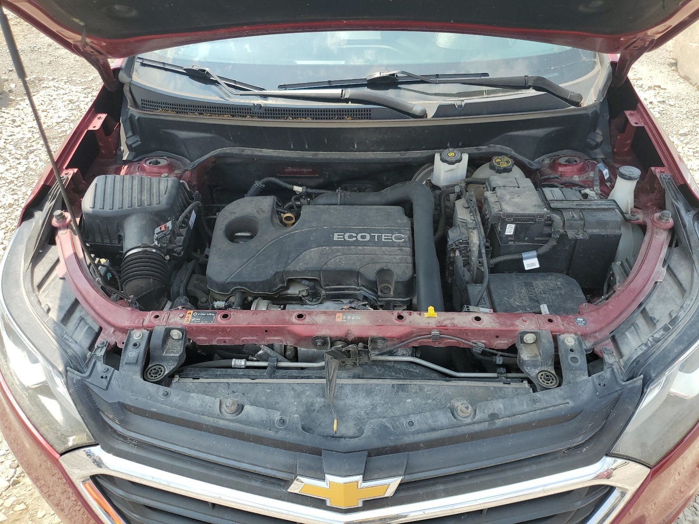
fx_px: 525
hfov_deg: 67.3
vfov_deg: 53.1
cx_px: 350
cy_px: 262
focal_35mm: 26
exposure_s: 1/1250
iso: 50
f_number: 1.5
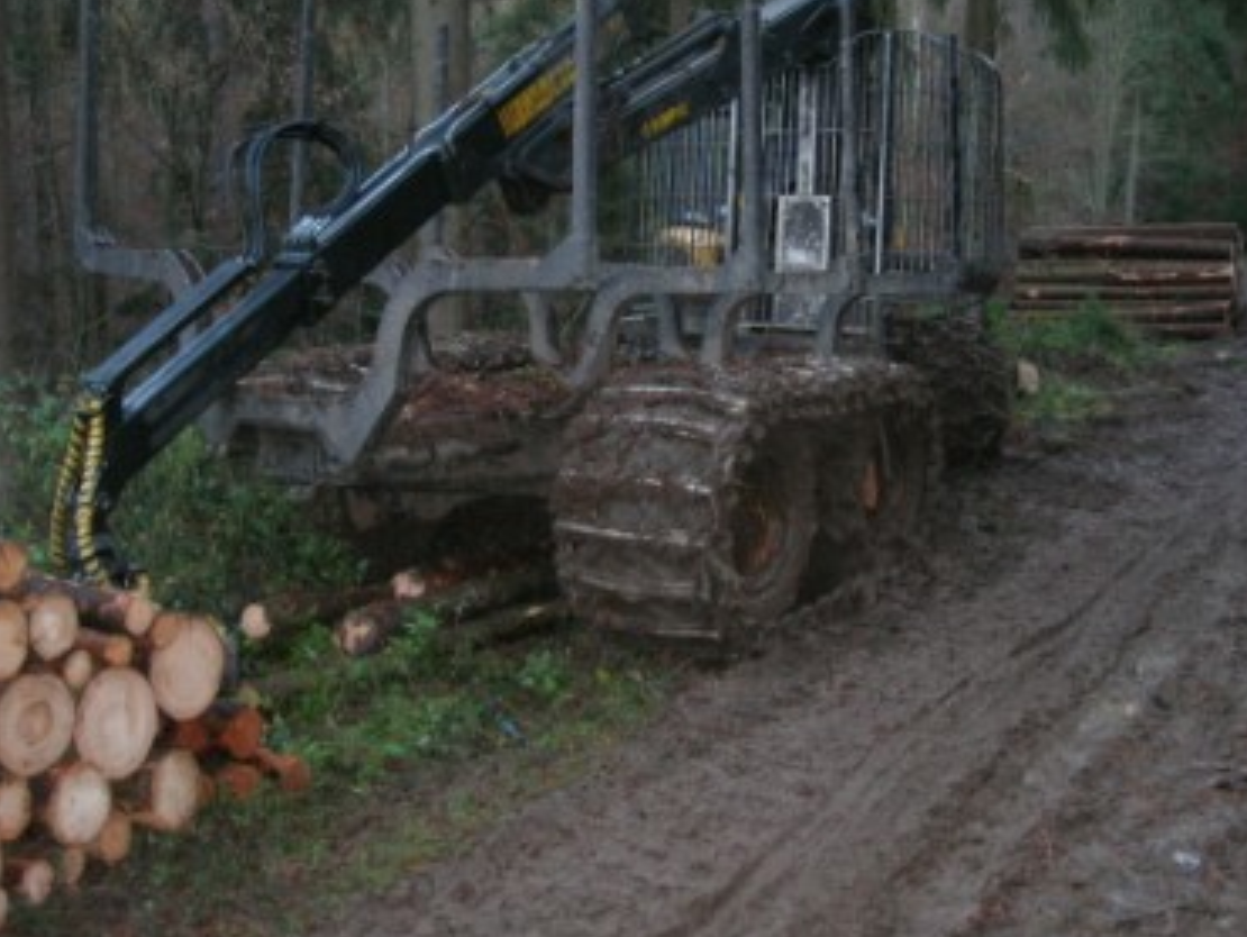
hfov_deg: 41.2
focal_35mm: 46
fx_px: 1658
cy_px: 438
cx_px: 691
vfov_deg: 31.5
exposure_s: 1/60.1
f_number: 2.8
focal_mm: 7.8
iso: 200
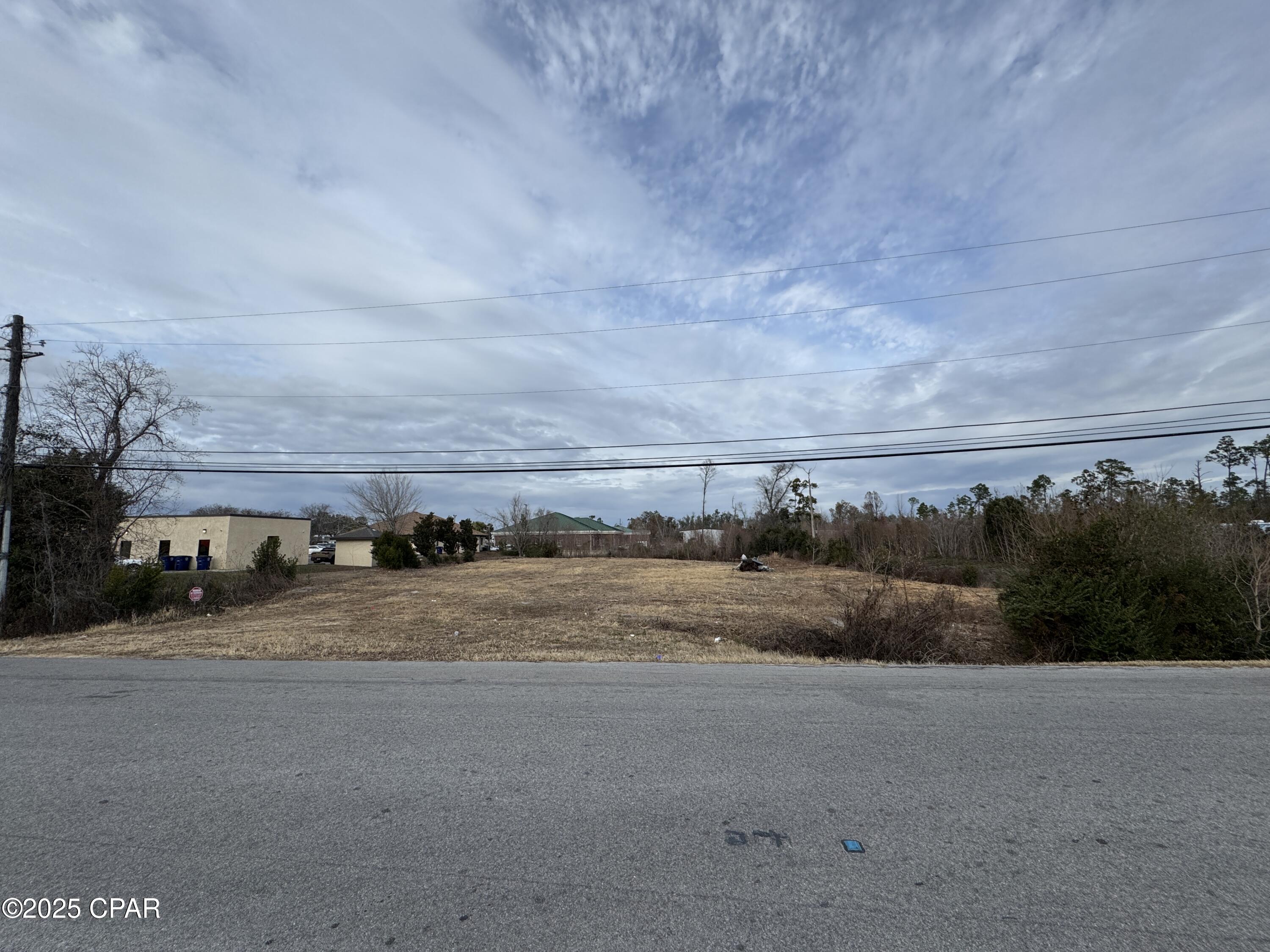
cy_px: 476
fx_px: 514
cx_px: 635
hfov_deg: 102.1
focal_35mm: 14
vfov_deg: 85.7
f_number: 2.2
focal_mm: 2.22
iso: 50
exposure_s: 1/3247
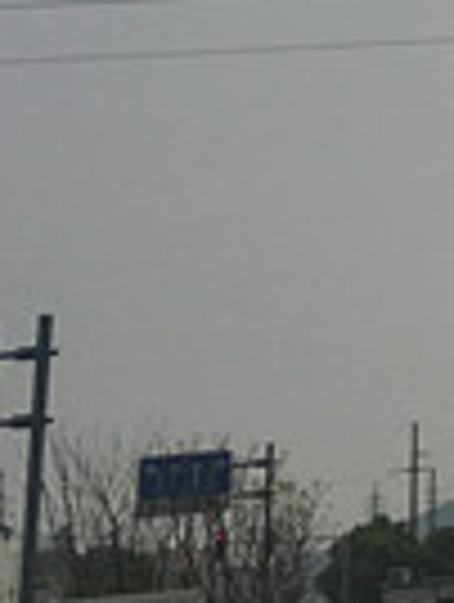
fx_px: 3016
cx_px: 1083
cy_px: -792
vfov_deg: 10.1
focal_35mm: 173
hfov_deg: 8.0
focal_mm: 4.15
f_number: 2.2
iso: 25
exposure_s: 1/5128
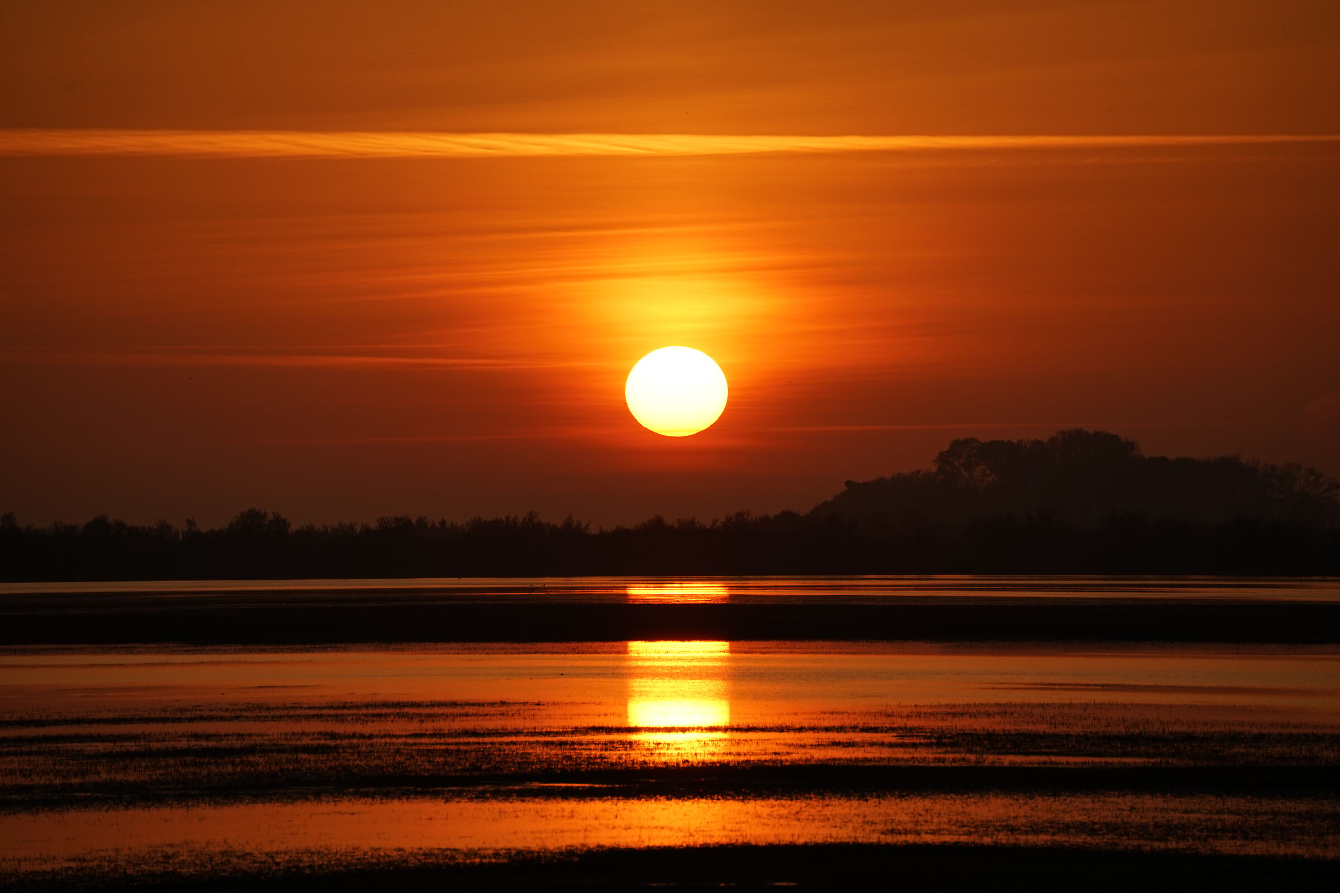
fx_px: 11166
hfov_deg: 6.9
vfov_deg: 4.6
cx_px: 670
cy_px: 446
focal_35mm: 300
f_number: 9
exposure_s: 1/640
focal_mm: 300
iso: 100
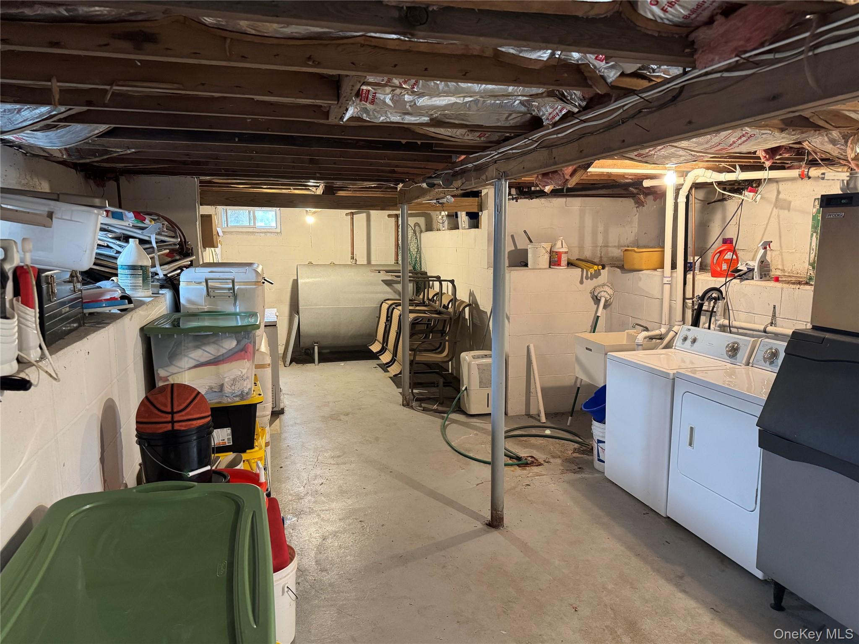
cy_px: 322
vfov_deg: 56.8
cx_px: 430
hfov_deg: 71.6
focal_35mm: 24
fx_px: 596
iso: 640
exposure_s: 1/60
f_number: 1.78
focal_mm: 6.76
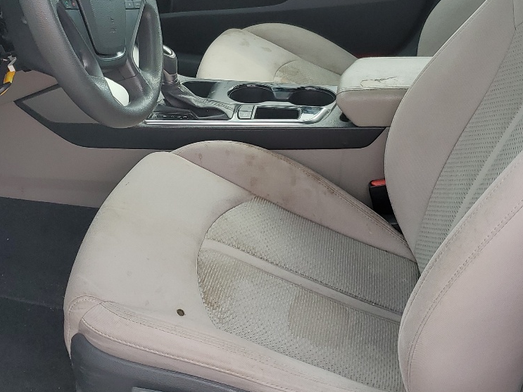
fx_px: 846
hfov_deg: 34.3
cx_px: 222
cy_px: 148
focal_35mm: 56
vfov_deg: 26.0
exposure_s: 1/625
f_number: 1.5
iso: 50
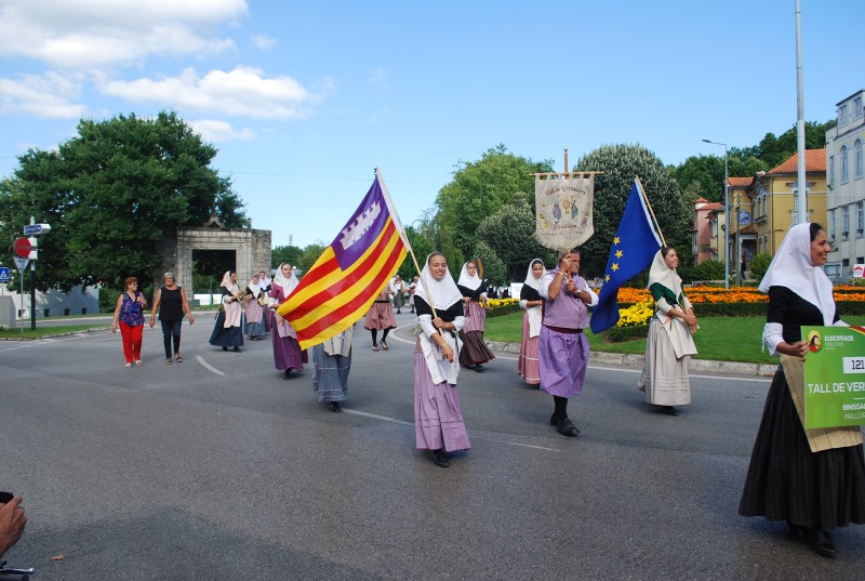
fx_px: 650
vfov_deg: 48.1
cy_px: 290
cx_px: 432
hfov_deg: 67.3
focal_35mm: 27
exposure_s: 1/160
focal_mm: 18
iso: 100
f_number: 6.3
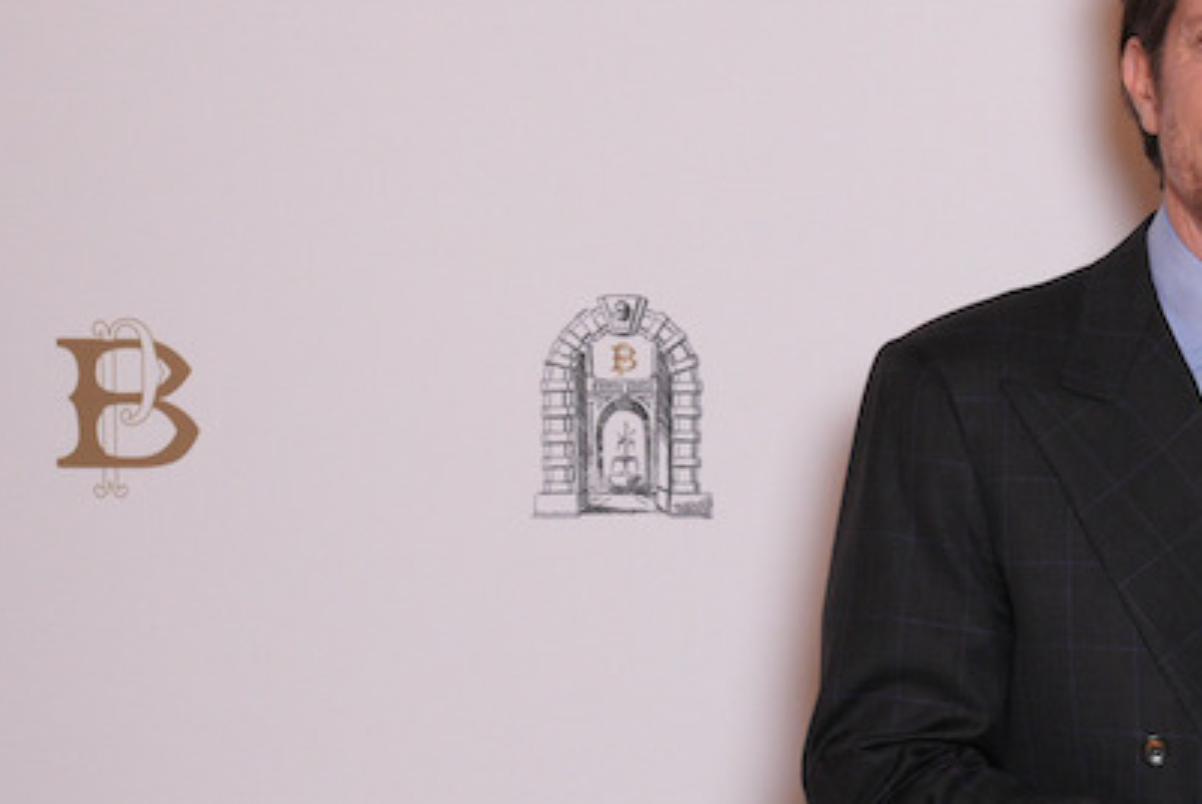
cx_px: 1481
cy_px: 668
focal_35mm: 152
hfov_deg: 13.1
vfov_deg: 9.0
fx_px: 5079
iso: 1250
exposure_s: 1/60
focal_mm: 61
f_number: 7.1
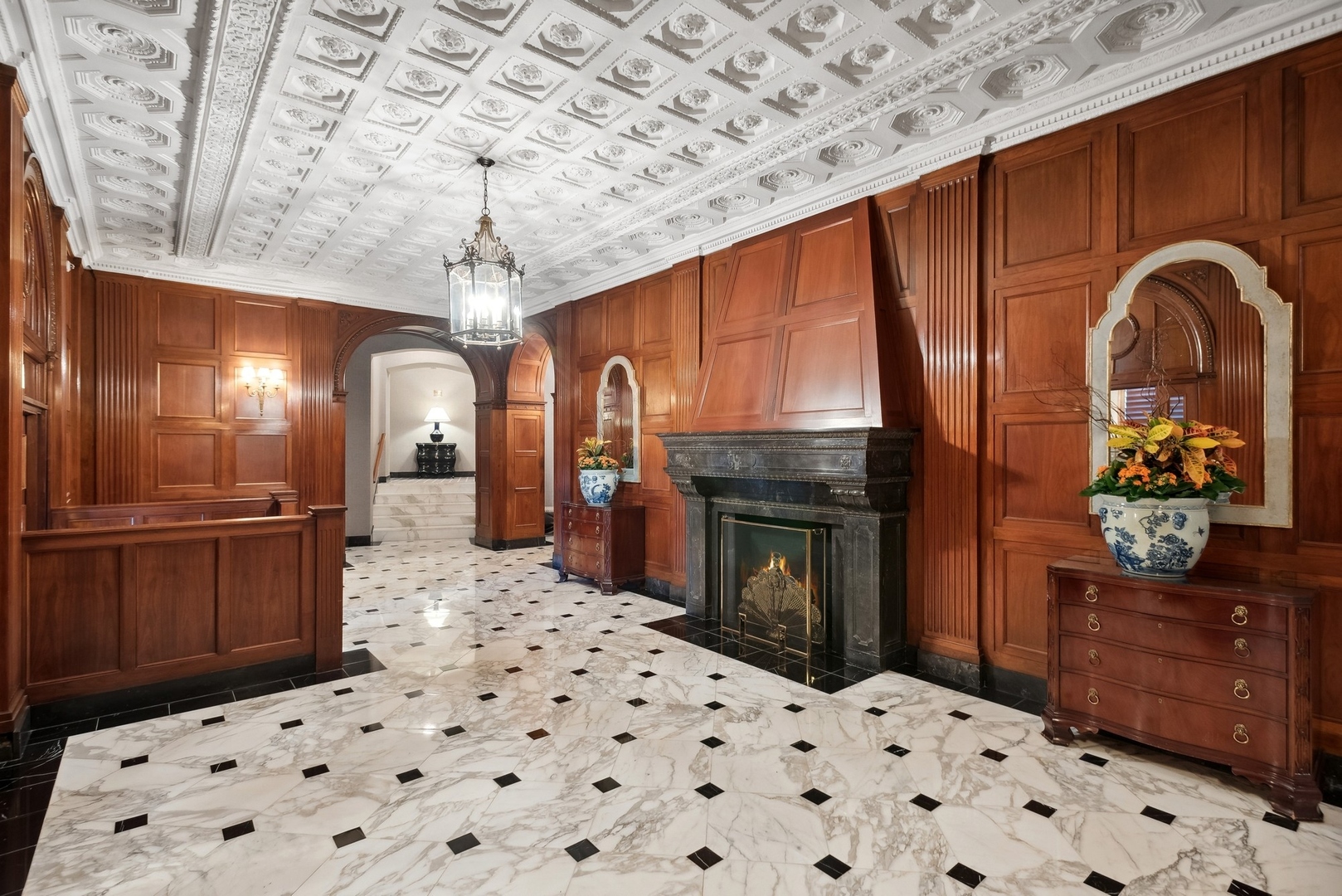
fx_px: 634
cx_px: 671
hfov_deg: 93.3
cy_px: 448
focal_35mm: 17
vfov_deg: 70.5
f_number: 8
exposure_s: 1/2
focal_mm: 17
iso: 2000
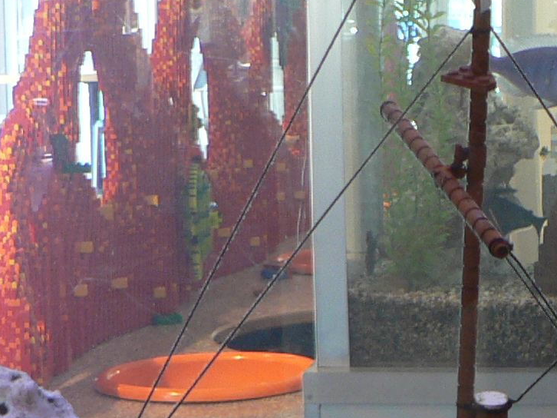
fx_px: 2043
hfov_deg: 14.5
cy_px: 352
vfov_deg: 11.6
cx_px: 820
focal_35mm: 127
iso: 100
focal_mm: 6
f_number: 2.8
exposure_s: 1/15
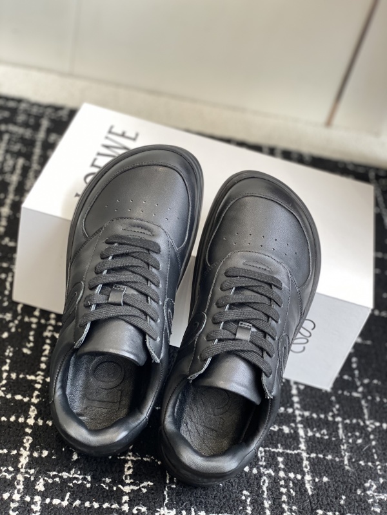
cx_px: 194
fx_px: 775
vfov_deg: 36.8
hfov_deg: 28.0
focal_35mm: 52
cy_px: 258
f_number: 2
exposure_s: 1/122
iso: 40
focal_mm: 6
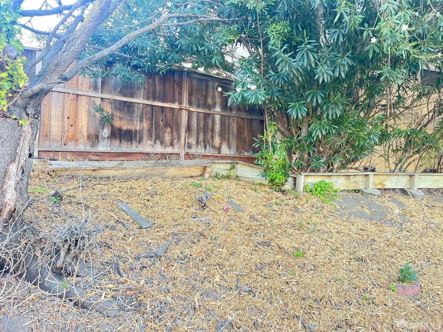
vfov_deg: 53.1
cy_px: 166
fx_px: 333
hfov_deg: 67.3
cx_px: 222
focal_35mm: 26
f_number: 1.5
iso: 100
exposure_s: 1/121
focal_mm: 5.7
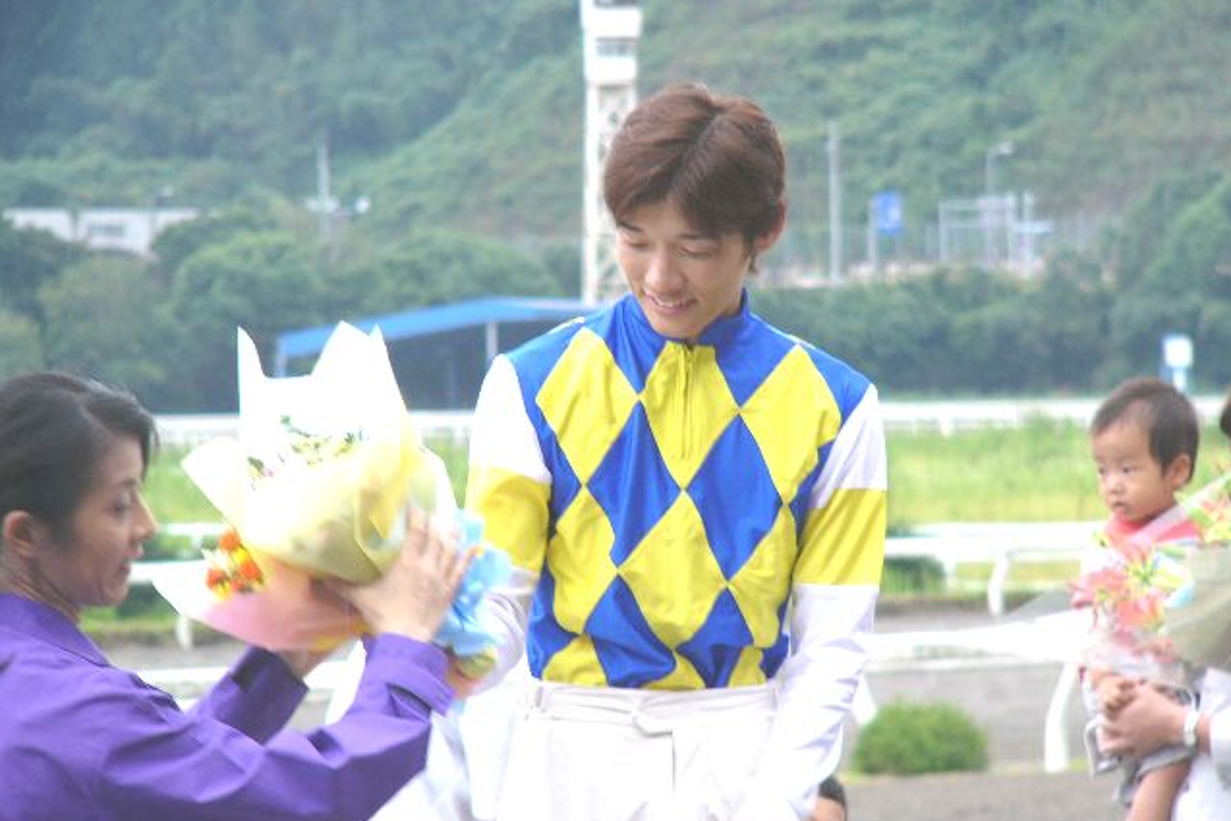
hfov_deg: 8.9
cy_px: 415
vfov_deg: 6.0
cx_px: 616
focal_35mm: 231
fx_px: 7900
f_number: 2.8
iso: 50
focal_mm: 36.7
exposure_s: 1/60
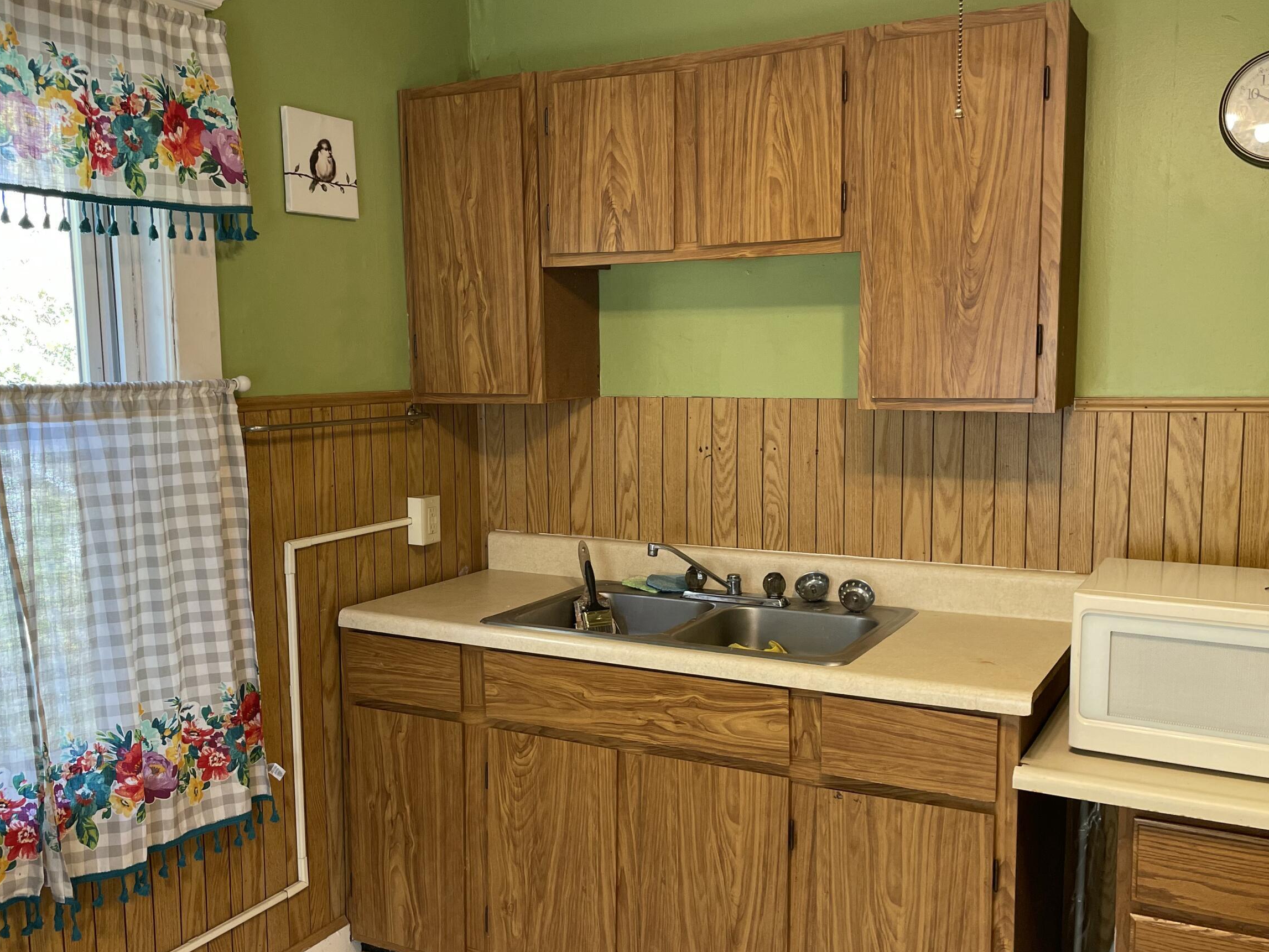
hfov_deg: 53.9
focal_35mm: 34
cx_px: 611
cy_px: 507
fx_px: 1247
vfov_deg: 41.8
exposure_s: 1/60
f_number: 1.6
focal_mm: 4.2
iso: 80
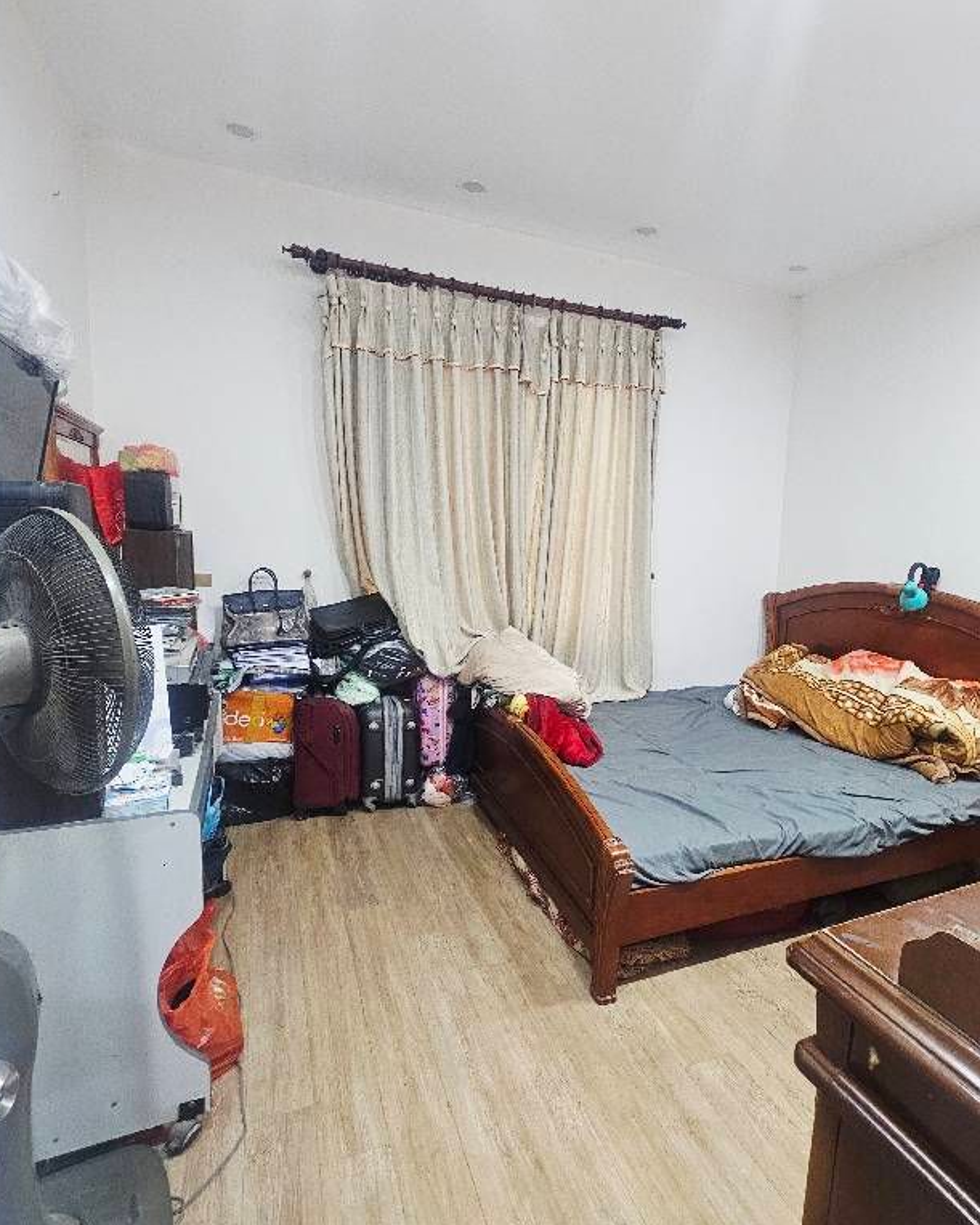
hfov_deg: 76.4
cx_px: 571
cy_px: 614
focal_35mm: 17
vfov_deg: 89.6
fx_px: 616
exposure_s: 1/40
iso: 400
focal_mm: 2.2
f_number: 2.2
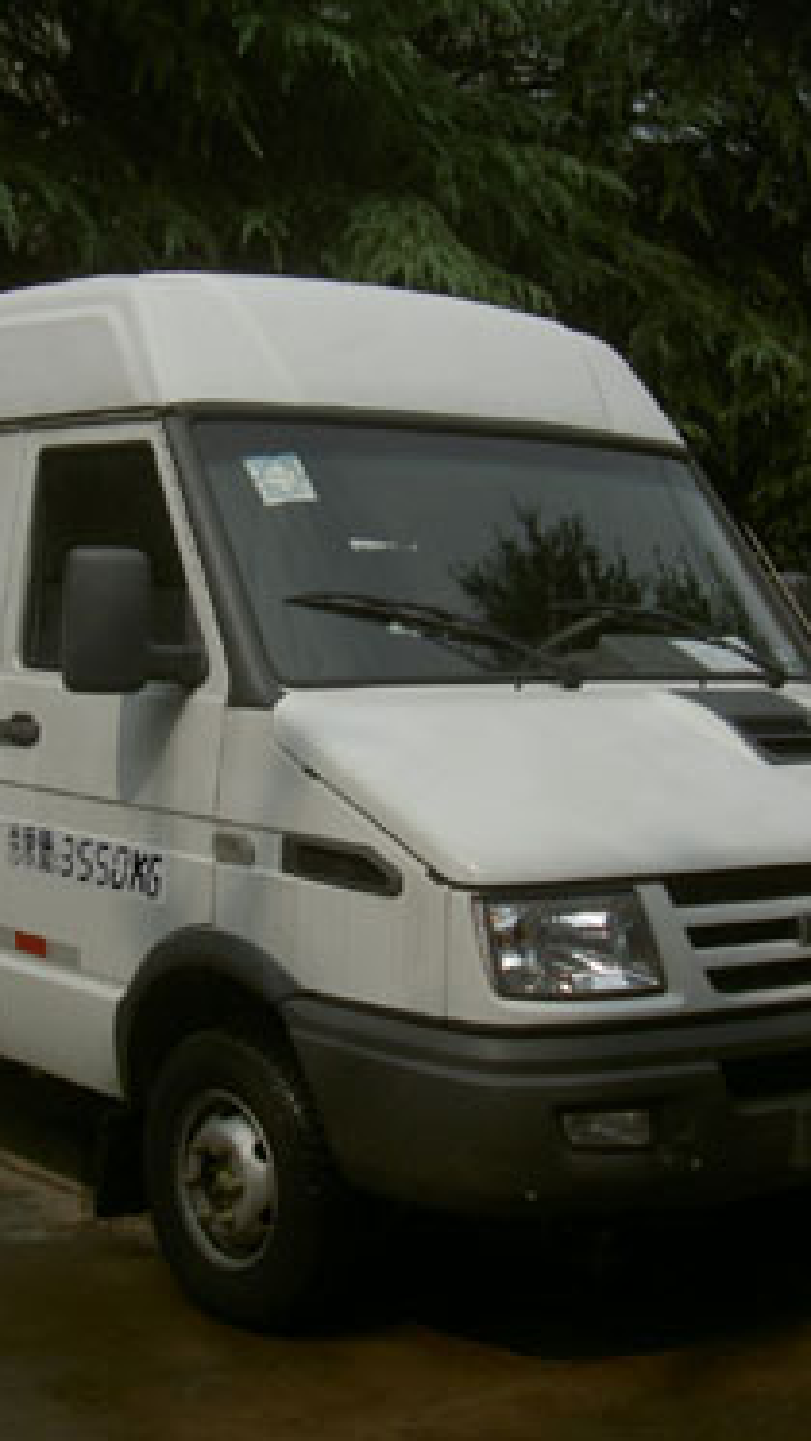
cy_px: 720
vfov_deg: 36.6
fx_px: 2178
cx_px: 332
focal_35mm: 57
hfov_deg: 21.1
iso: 50
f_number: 4.7
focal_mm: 8
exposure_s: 1/1000
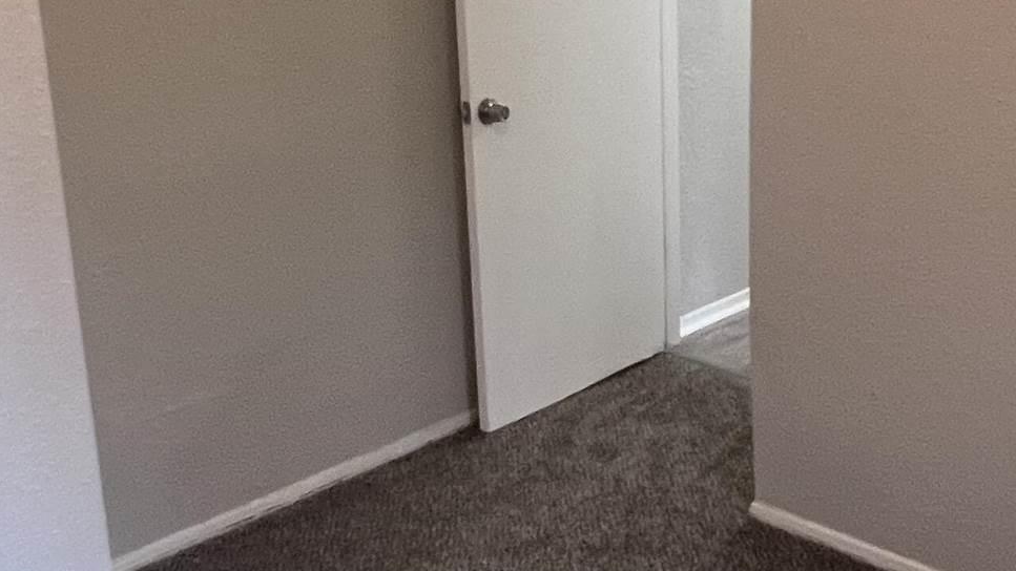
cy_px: 193
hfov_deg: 45.4
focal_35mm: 45
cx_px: 537
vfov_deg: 26.4
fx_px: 1212
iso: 250
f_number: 1.8
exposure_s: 1/60
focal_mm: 1.57
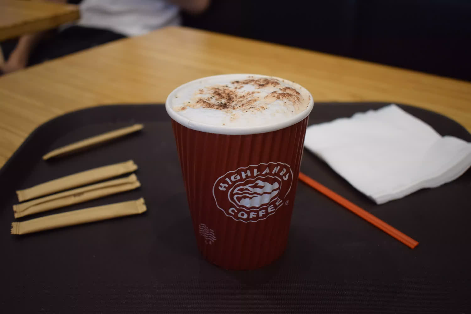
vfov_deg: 34.2
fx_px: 510
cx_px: 236
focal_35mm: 39
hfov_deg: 49.6
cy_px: 157
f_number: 4
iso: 2000
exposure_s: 1/60
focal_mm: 26
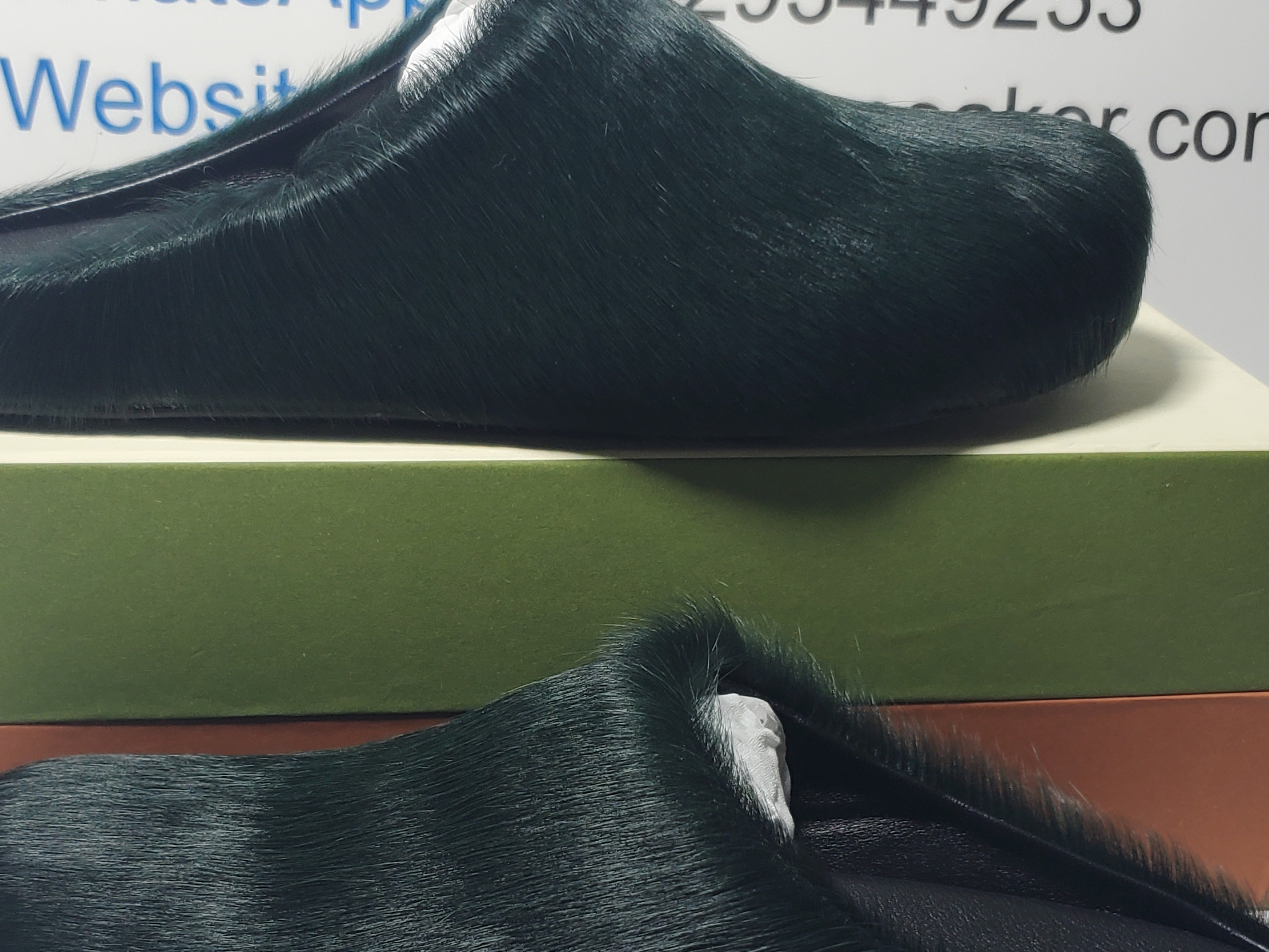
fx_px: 2017
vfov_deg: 26.4
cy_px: 616
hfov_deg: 34.9
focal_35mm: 55
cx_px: 642
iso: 50
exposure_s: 1/322
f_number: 1.5
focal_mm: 4.3
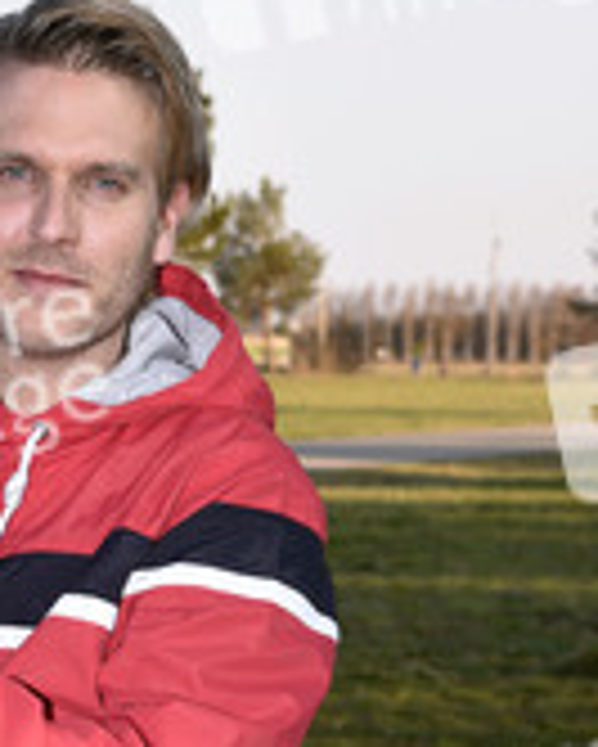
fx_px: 3492
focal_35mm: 158
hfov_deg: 9.7
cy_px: 621
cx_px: 9
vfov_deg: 12.1
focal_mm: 70
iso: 400
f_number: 9
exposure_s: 1/160
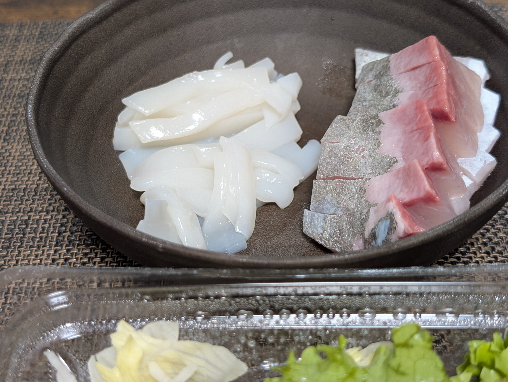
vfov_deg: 29.7
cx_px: 254
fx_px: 720
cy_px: 191
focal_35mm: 49
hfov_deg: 38.9
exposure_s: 1/60
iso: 240
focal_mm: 6.9
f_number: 1.68
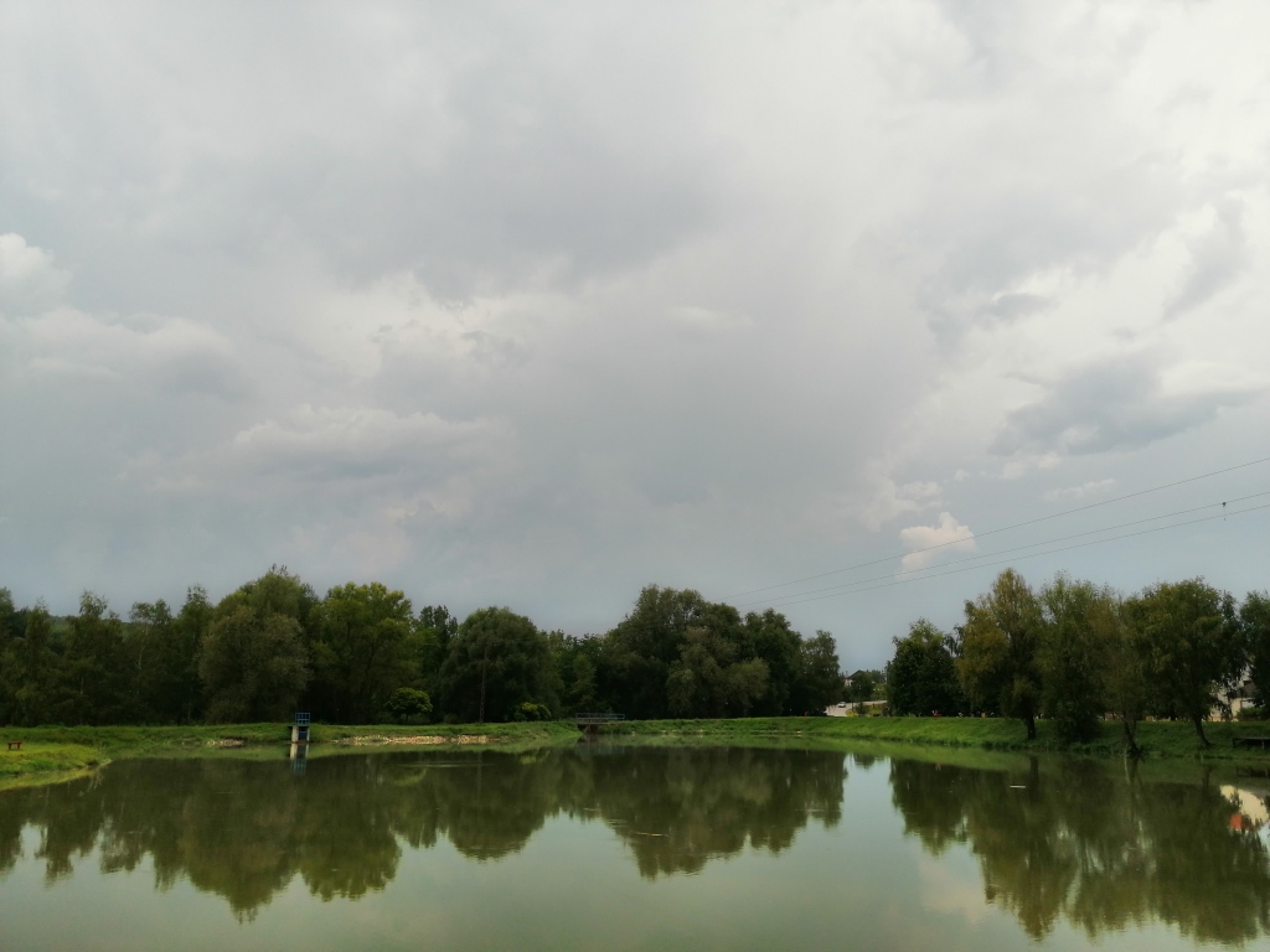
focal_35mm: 27
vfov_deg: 51.4
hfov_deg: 65.3
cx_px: 635
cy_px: 476
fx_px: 991
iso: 50
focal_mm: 3.95
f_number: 1.8
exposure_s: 1/706
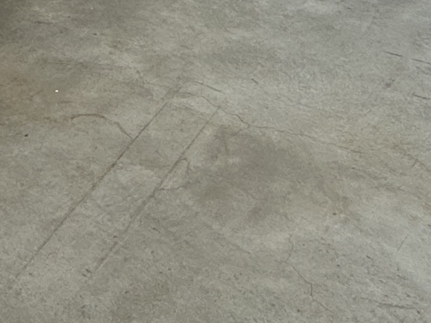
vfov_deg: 16.2
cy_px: -142
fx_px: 1046
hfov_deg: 22.1
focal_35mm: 84
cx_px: -35
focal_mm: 2.22
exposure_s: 1/120
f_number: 2.2
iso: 64
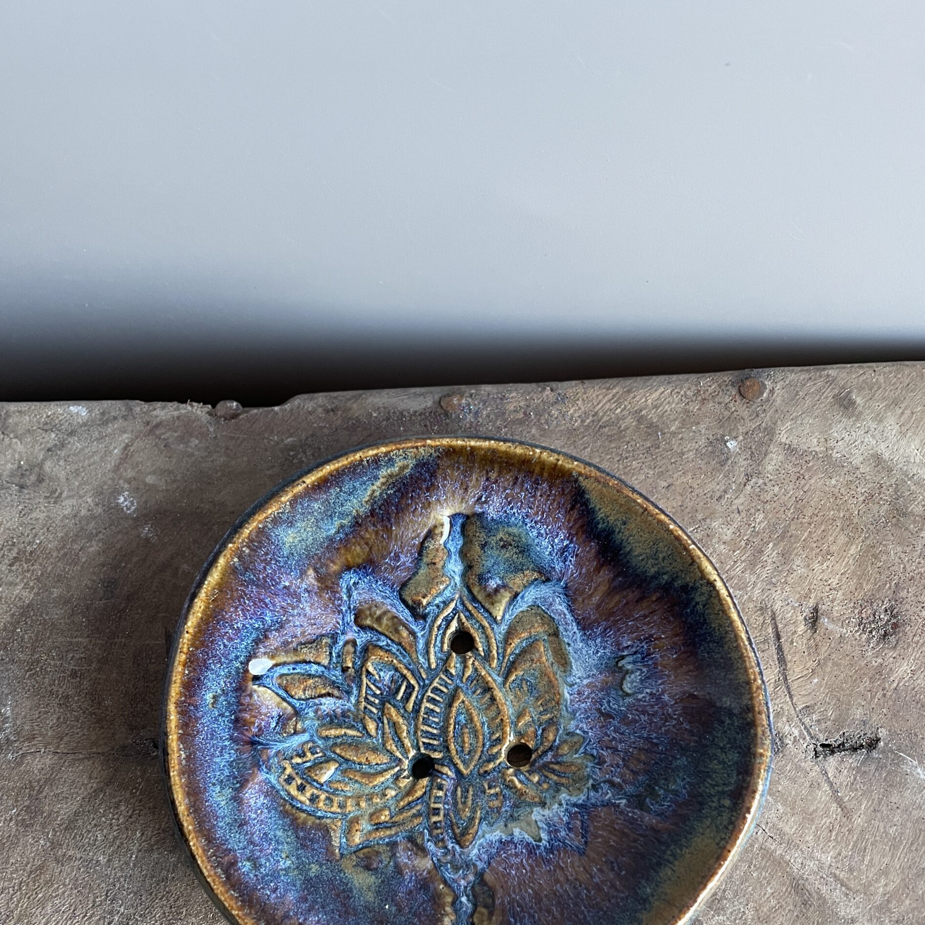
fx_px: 937
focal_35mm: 31
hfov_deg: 52.5
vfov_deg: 51.9
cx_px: 461
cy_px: 588
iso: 250
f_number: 1.6
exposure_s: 1/60
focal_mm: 4.2
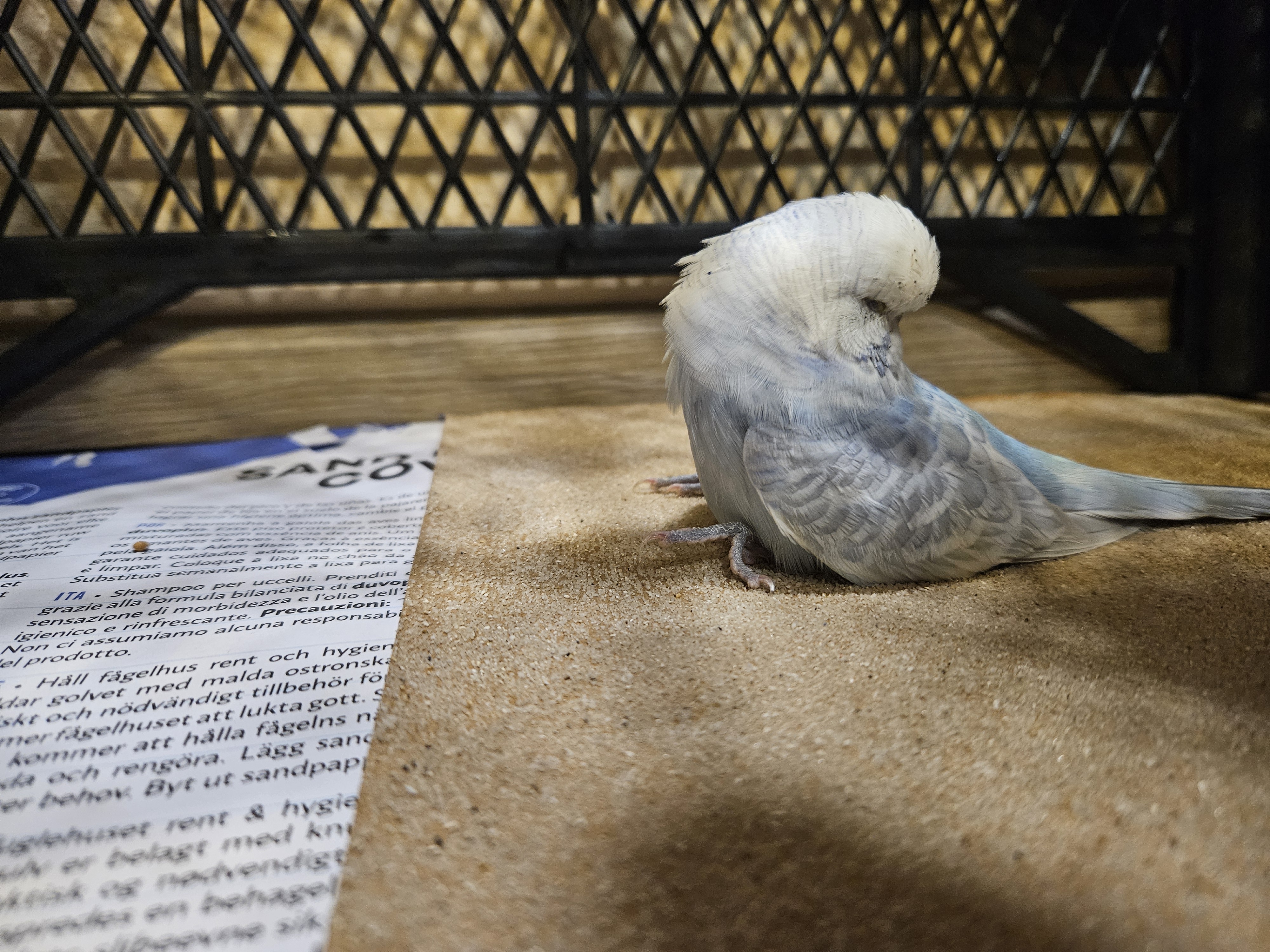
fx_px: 844
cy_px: 476
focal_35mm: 23
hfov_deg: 73.9
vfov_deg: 58.9
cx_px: 635
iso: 640
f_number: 1.8
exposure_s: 1/25
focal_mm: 5.4
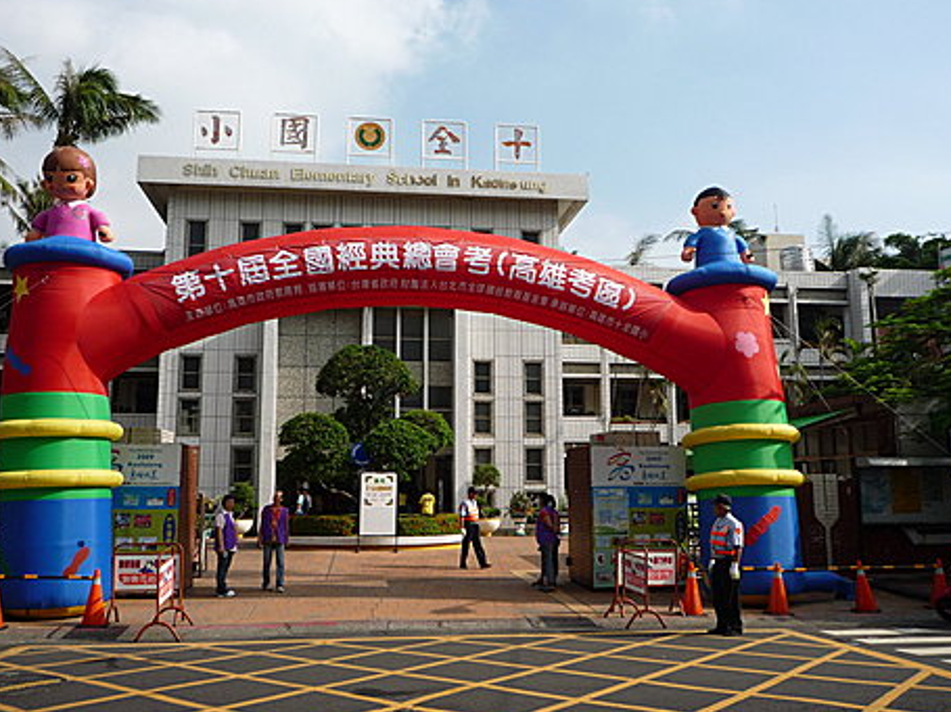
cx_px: 464
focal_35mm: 33
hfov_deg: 55.4
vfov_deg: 42.9
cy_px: 343
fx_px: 906
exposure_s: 1/800
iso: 100
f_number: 4.5
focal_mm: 5.3
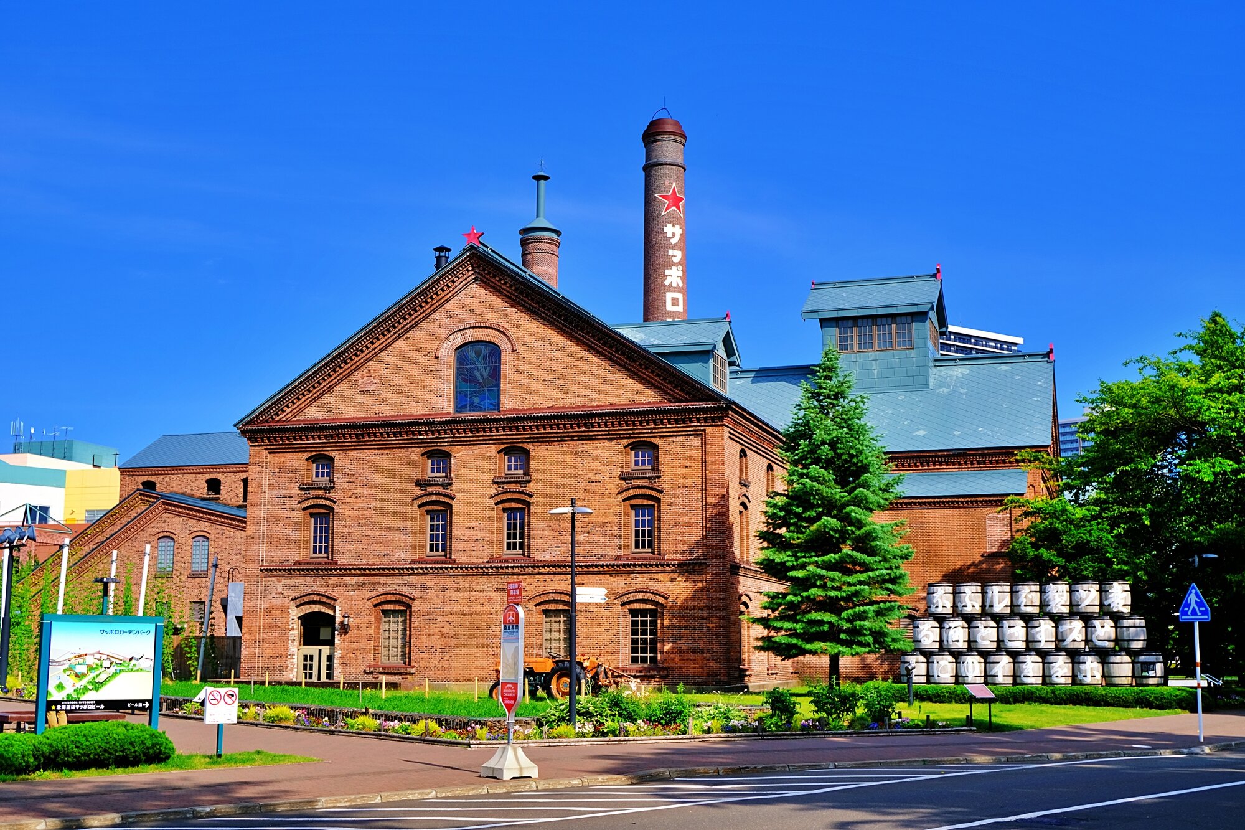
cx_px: 622
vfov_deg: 31.9
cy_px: 415
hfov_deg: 46.4
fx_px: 1452
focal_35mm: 42
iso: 100
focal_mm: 28
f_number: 10
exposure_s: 1/170
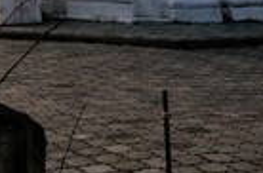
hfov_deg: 14.4
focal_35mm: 127
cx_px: -198
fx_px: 927
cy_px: -307
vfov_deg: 9.1
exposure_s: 1/800
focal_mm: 13
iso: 320
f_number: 10
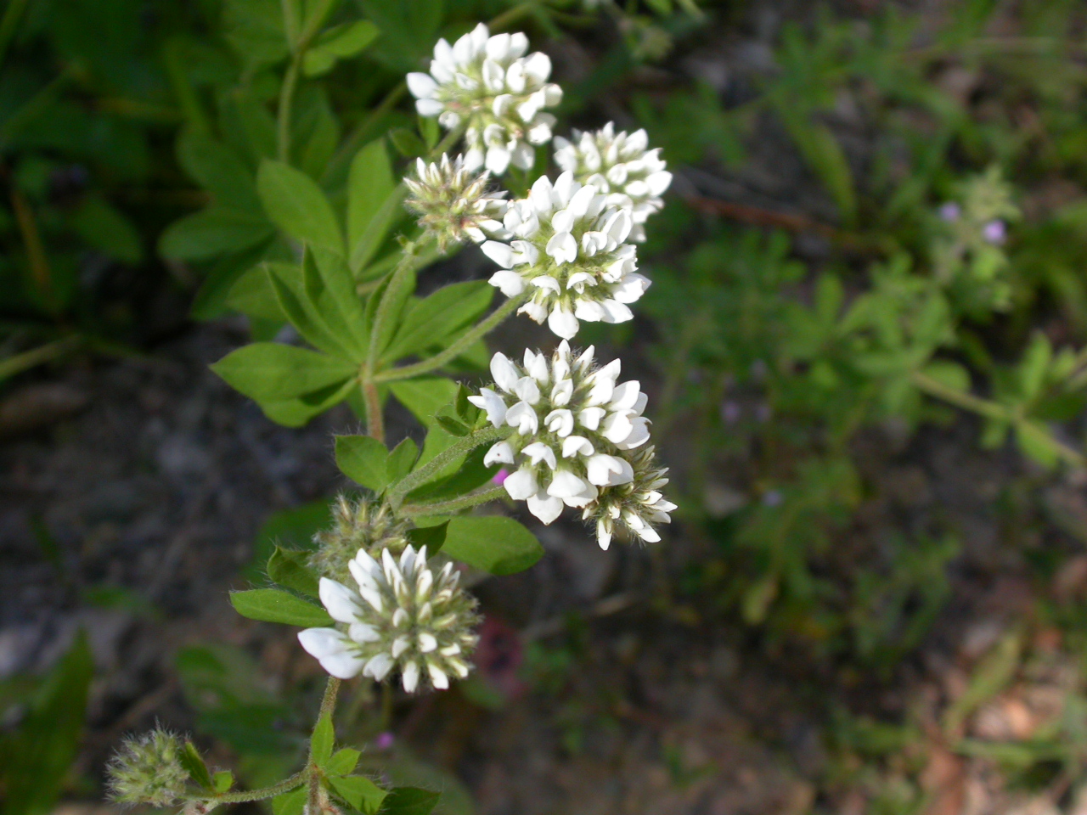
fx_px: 1727
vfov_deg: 26.6
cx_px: 544
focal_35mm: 55
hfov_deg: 34.9
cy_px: 408
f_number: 4.8
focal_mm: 11.5
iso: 100
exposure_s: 1/99.1
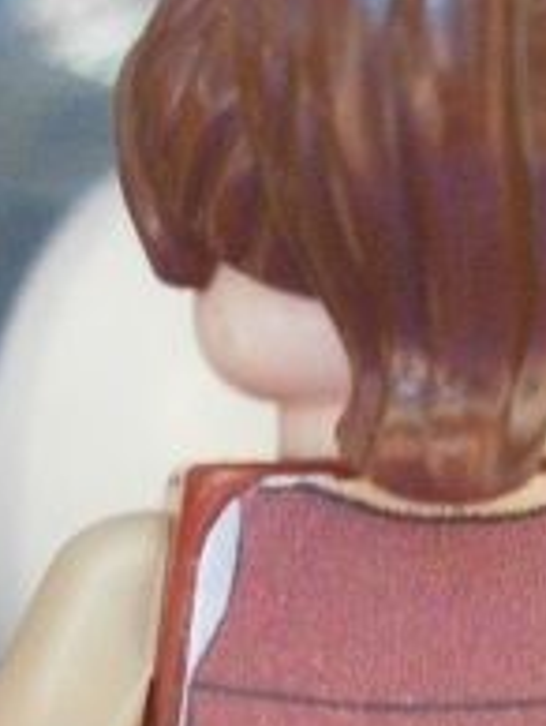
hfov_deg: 10.2
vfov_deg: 13.3
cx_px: 411
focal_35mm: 145
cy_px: 820
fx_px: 3043
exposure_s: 1/15
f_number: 3.4
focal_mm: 8.3
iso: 1000
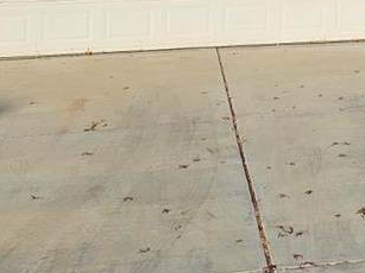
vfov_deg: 13.6
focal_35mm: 96
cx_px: 427
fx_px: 1012
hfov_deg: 19.4
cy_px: -235
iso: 16
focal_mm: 6.3
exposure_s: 1/2000
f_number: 1.7
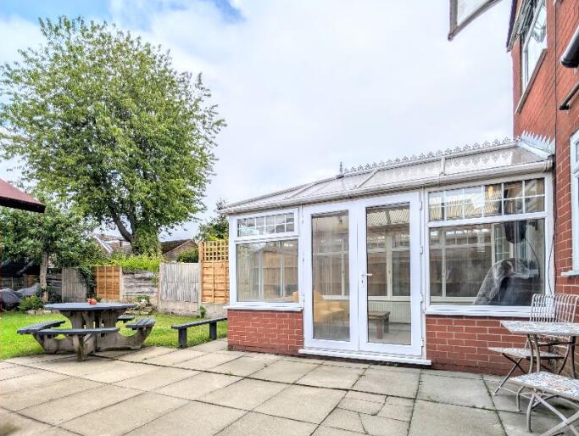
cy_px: 279
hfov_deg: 87.5
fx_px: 301
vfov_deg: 70.2
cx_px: 264
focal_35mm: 18
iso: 51
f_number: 1.7
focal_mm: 2.02
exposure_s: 1/2725
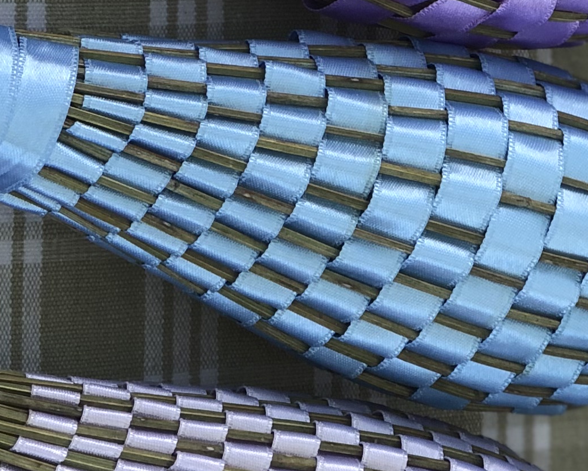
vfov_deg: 7.0
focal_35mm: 217
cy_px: -286
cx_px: 122
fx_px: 3776
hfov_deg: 8.9
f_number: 2.8
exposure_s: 1/60
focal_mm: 6.6
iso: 25
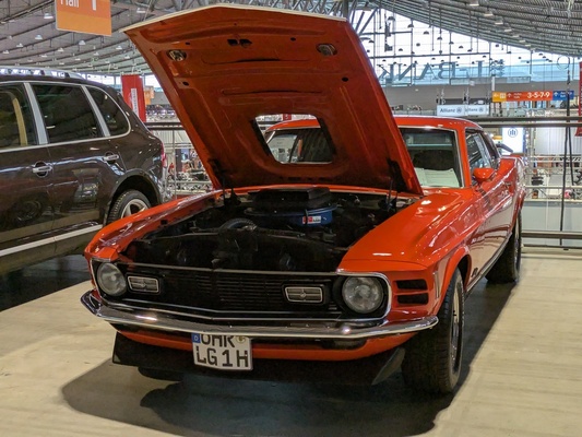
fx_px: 858
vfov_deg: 28.6
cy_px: 218
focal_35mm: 51
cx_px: 291
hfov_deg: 37.5
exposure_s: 1/100
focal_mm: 5.43
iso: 81
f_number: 1.89
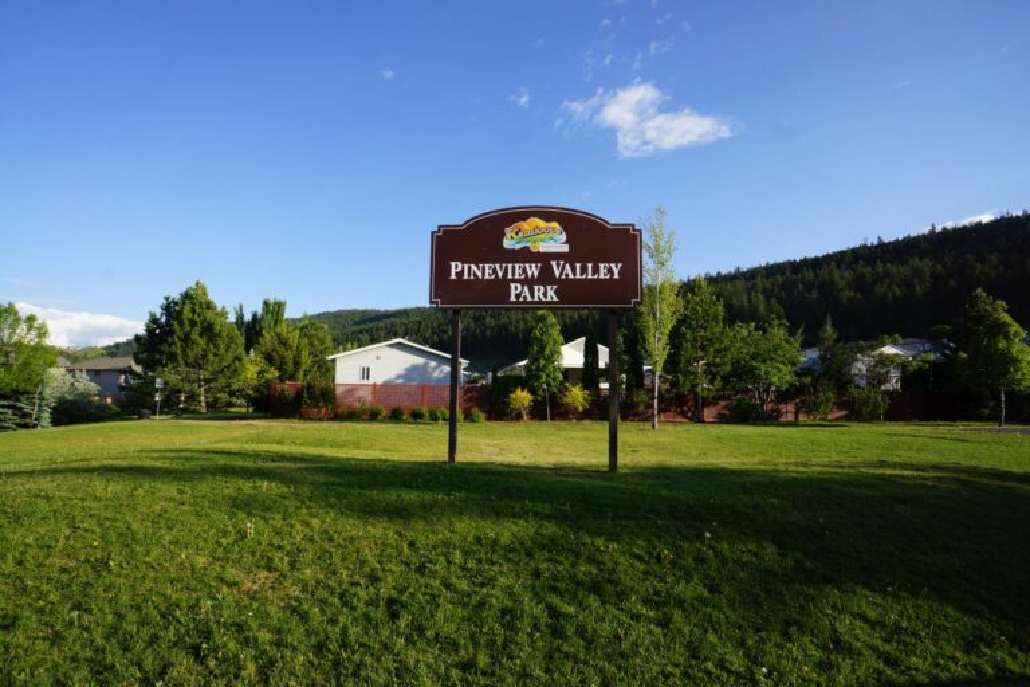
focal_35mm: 24
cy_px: 344
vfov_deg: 53.1
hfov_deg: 73.7
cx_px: 515
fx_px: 687
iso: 100
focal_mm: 16
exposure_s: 1/100
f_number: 9
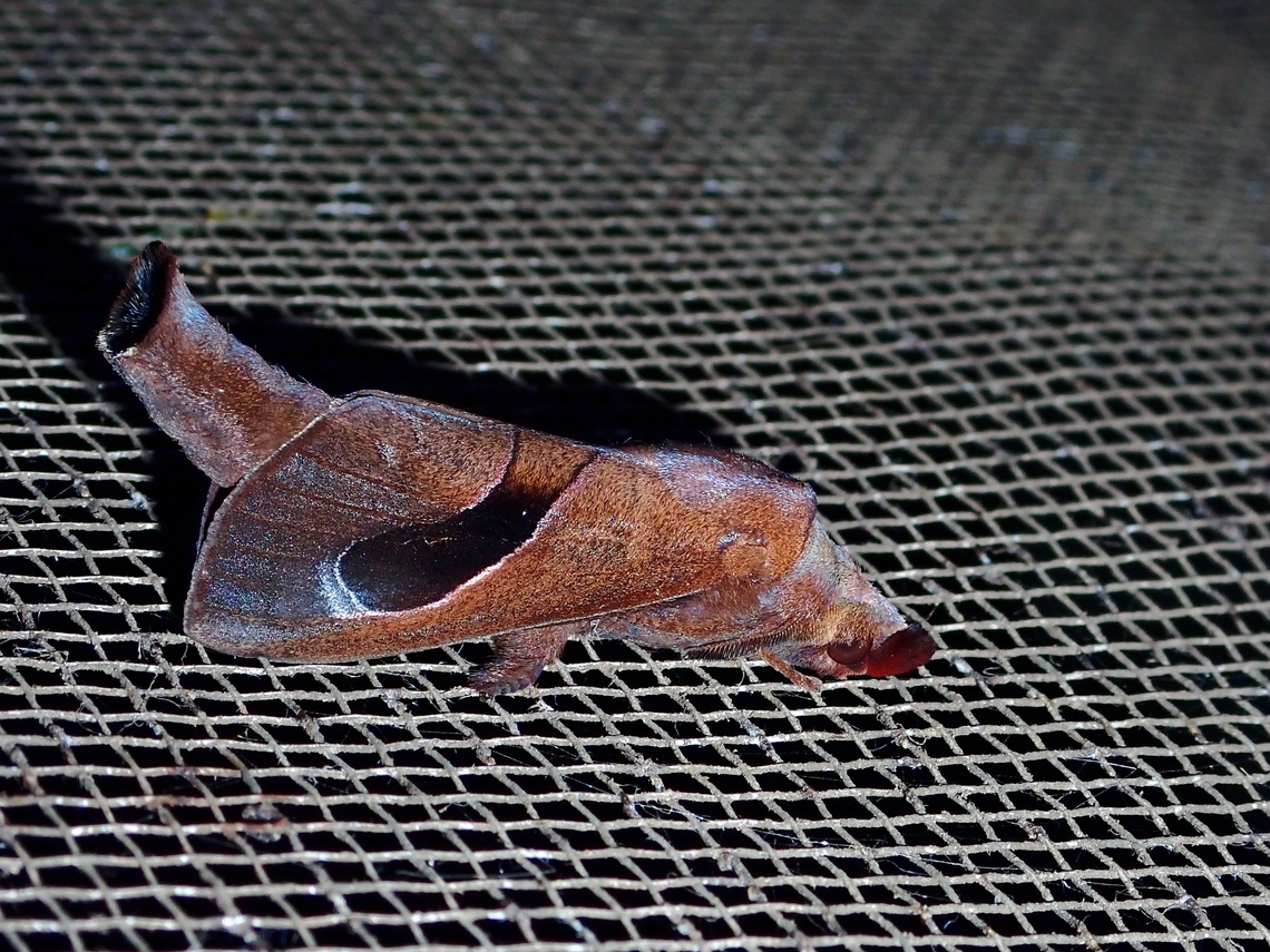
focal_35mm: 100
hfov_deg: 19.6
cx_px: 635
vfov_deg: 14.8
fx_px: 3669
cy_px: 476
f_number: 6.3
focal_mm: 18
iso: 200
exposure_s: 1/200
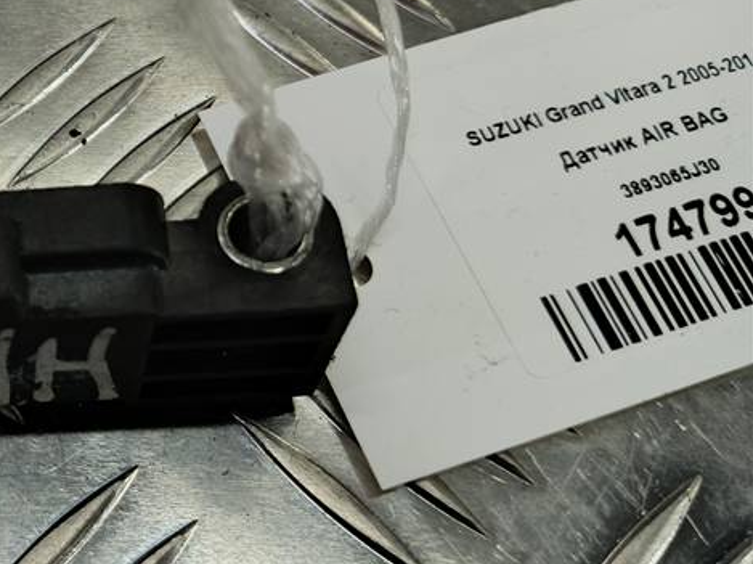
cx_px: -67
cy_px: 231
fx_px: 1282
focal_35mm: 59
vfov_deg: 24.7
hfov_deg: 29.6
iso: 107
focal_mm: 4.11
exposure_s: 1/66.7
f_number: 1.6
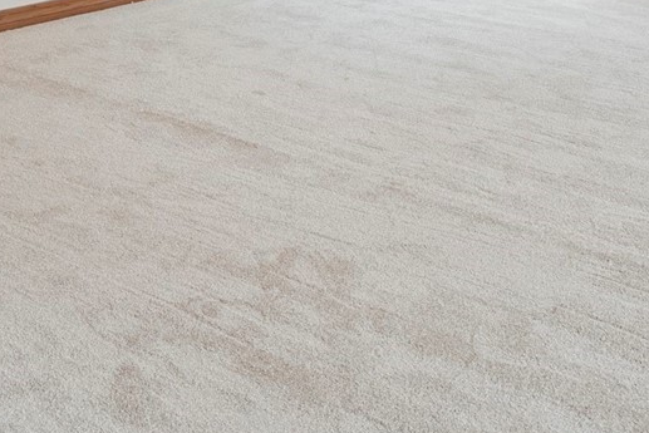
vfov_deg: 18.2
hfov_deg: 30.4
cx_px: 62
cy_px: -286
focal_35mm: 63
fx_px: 1136
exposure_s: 1/2
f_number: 9
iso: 250
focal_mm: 16
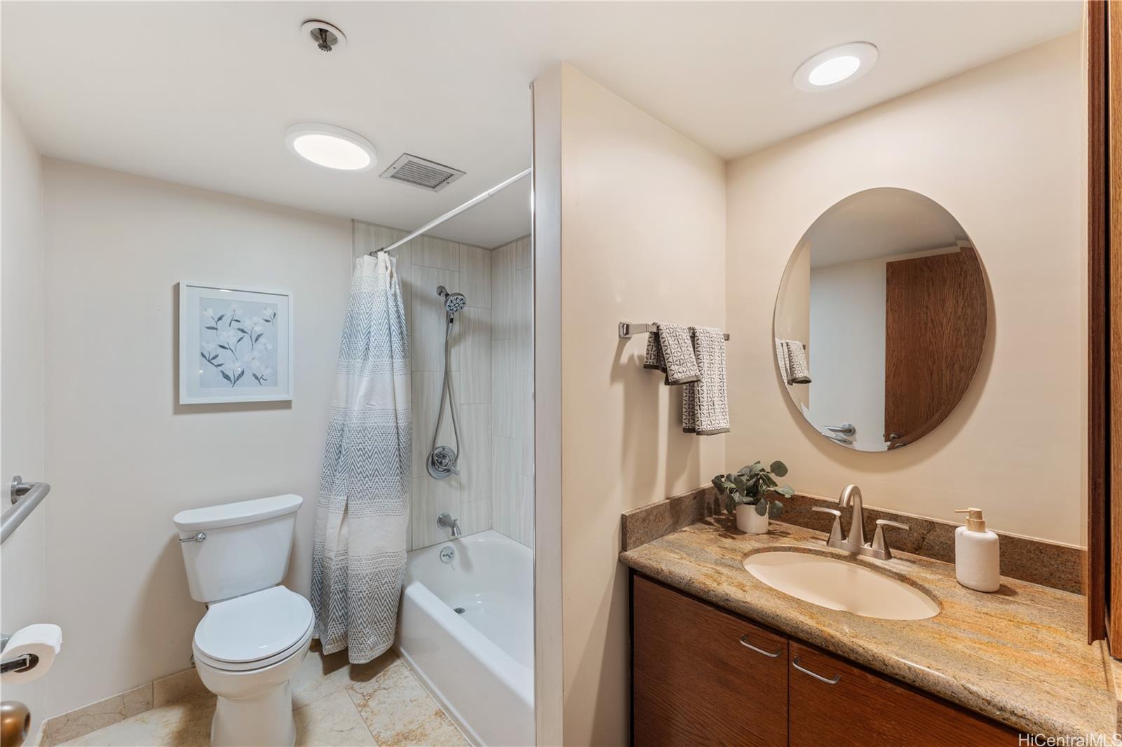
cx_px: 561
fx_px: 436
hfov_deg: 104.3
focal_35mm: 14
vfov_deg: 81.2
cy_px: 374
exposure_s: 1/10
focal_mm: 14
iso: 400
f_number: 9
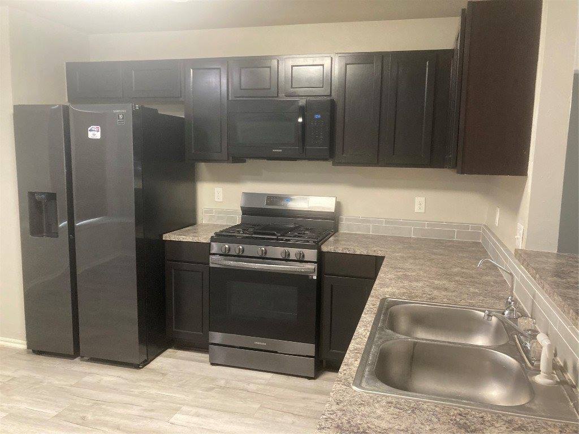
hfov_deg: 63.4
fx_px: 468
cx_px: 290
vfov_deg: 49.7
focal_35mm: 28
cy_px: 217
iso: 250
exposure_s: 1/40
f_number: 1.8
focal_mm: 3.99
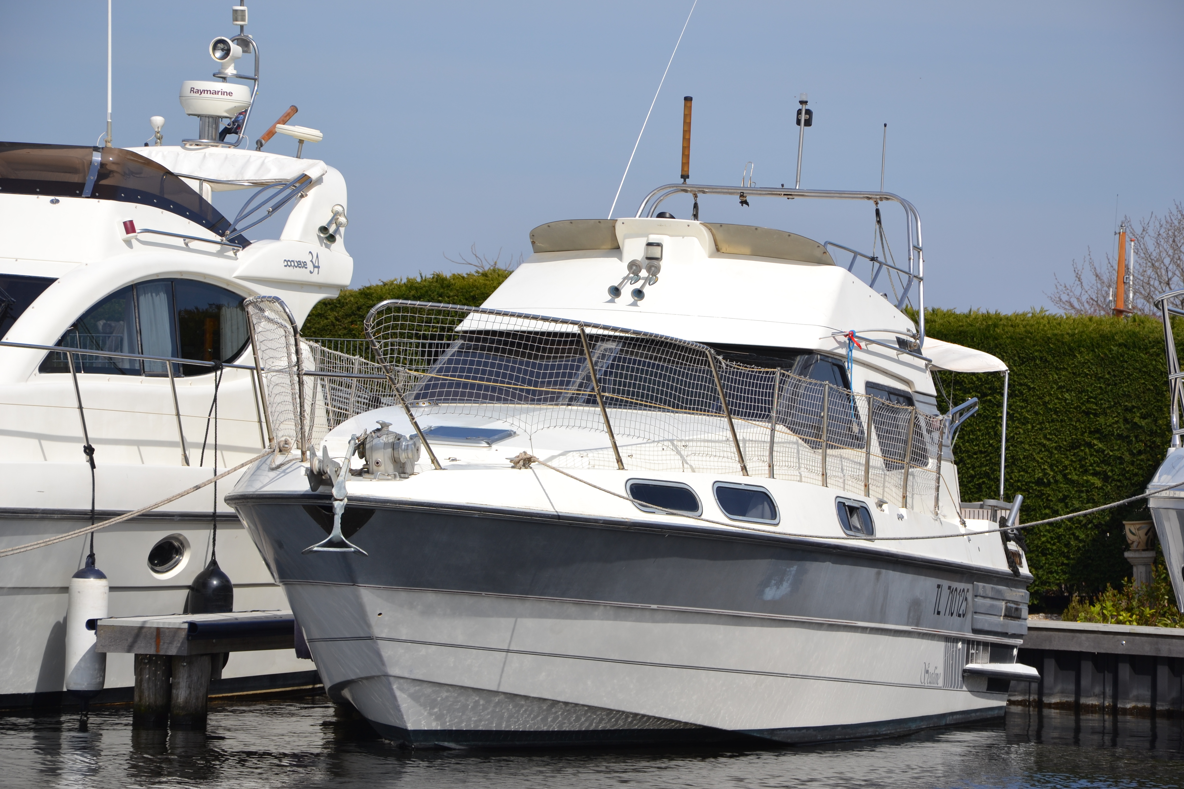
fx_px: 5180
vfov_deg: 8.7
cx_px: 592
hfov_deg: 13.0
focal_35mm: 158
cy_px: 394
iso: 100
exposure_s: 1/400
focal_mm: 105
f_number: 10
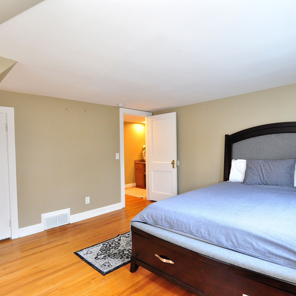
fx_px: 193
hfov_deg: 74.8
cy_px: 154
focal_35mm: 20
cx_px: 144
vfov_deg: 74.8
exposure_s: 1/60
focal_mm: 10
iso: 1250
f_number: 4.5
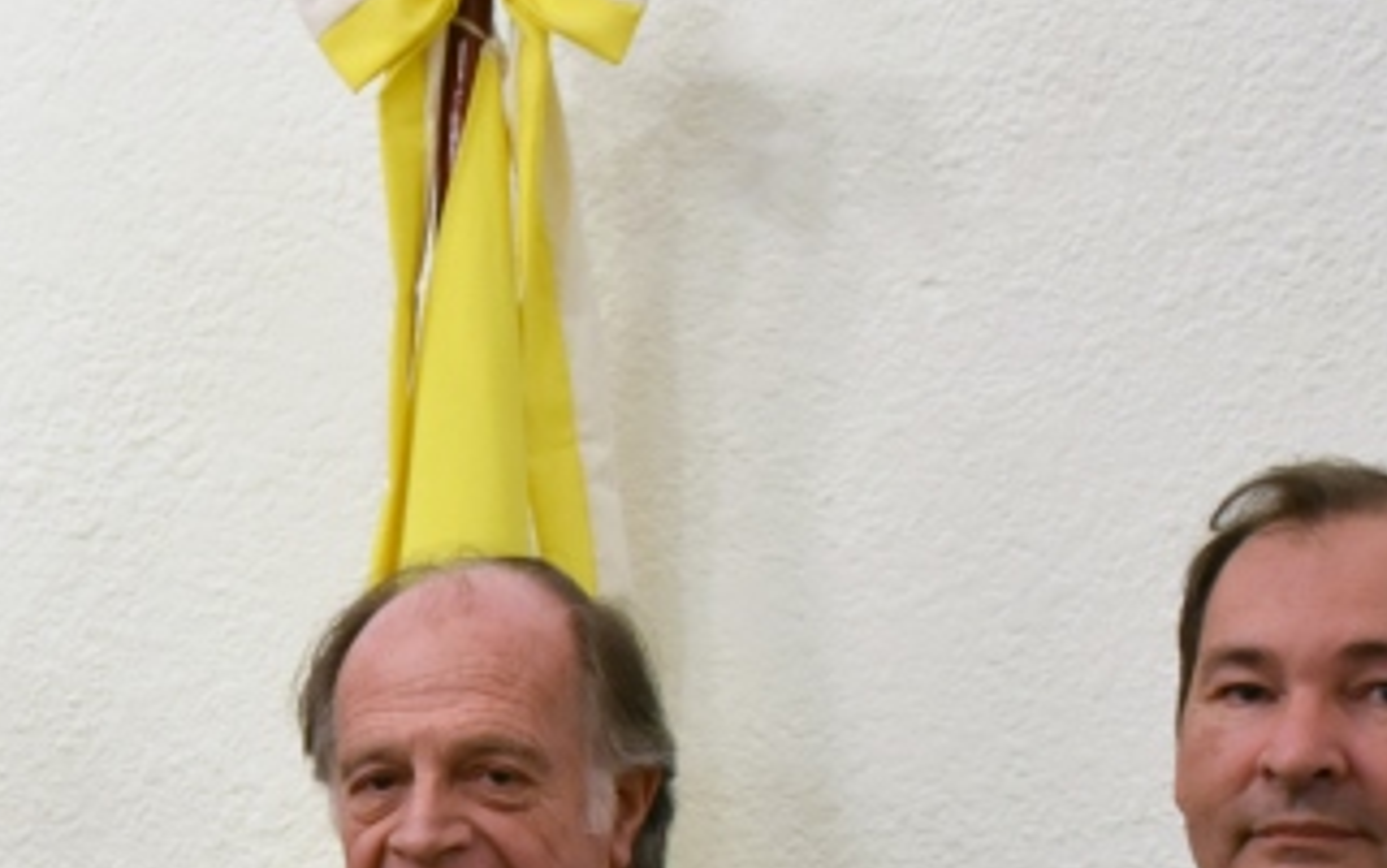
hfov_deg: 13.0
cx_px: -372
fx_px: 5900
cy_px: 1056
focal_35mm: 156
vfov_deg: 8.3
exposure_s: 1/60
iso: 1250
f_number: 4
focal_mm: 32
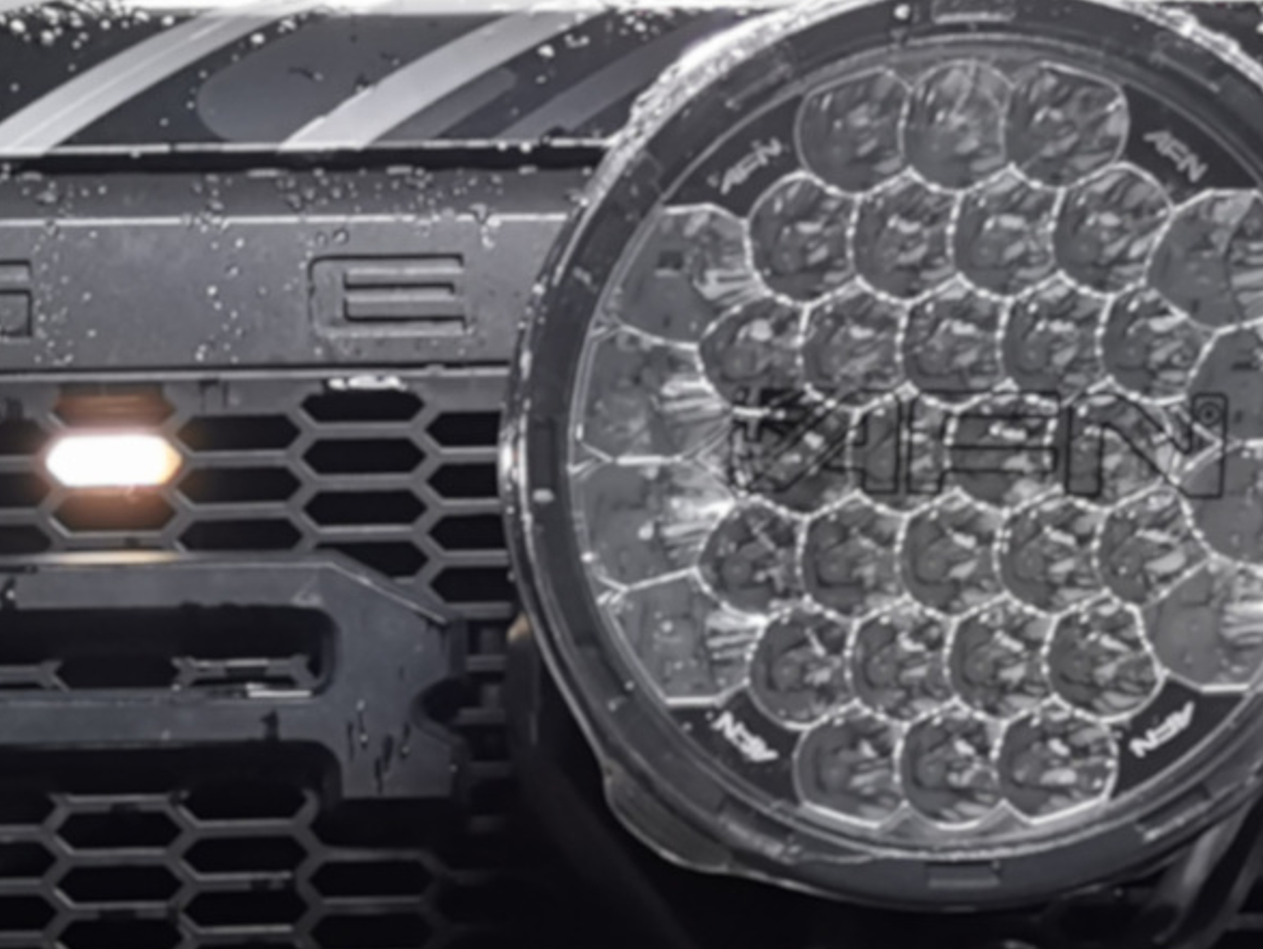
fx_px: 2154
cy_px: 953
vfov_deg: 23.8
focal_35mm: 59
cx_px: 1113
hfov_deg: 31.3
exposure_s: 1/60
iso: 160
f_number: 1.8
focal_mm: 4.25
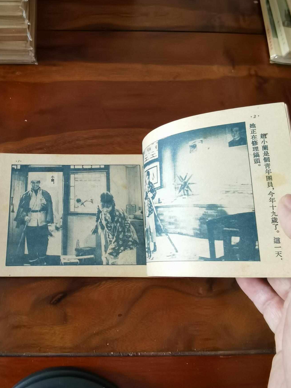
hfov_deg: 49.7
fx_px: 314
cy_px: 194
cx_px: 143
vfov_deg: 63.4
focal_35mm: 28
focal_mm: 2.26
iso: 400
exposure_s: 1/33.3
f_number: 2.2
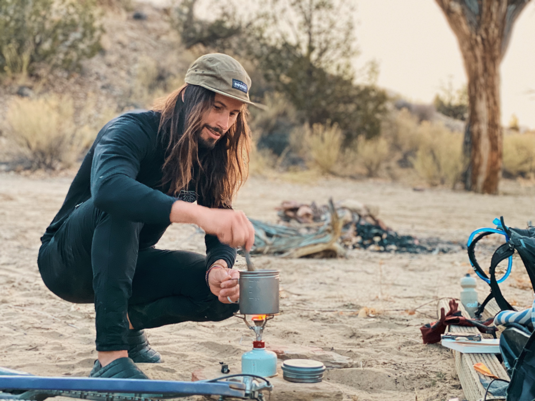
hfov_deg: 36.8
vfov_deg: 28.0
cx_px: 268
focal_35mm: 52
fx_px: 804
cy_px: 200
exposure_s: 1/18
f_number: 2
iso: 400
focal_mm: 6
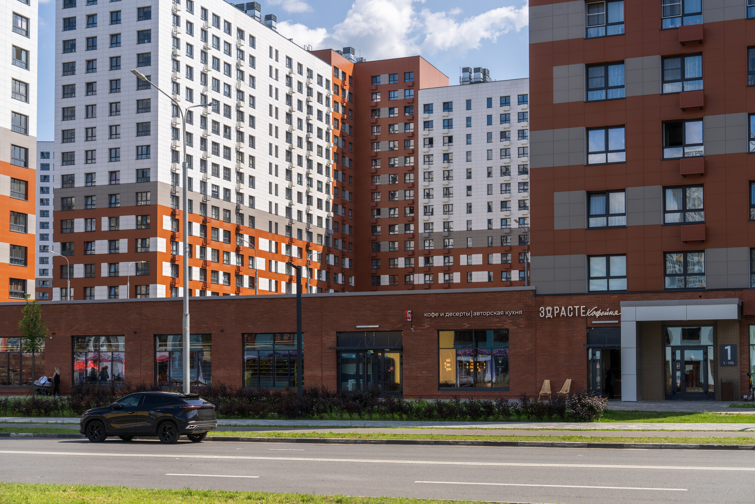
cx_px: 378
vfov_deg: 27.0
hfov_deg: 39.6
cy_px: 252
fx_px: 1048
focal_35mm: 50
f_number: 5
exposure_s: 1/1250
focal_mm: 50
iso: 100
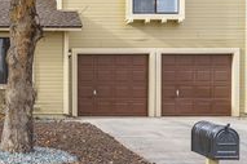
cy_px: 77
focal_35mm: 76
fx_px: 521
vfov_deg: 17.9
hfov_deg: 25.8
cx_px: 22
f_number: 8
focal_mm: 29
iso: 250
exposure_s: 1/320
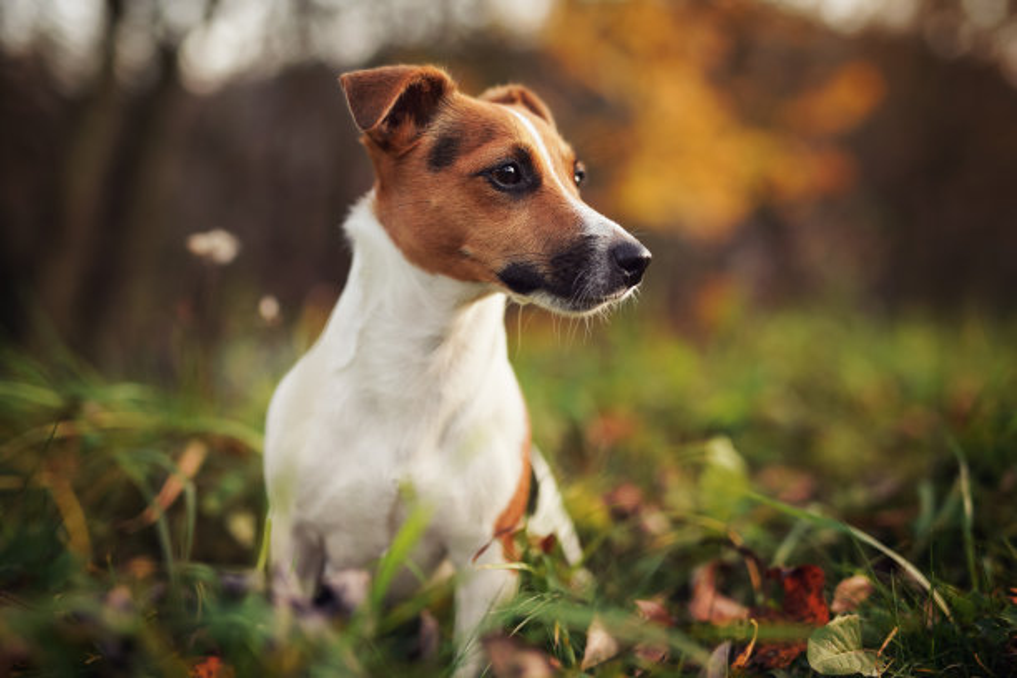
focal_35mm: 50
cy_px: 339
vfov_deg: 27.0
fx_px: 1412
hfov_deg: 39.6
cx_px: 508
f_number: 1.8
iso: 125
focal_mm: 50
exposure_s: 1/320
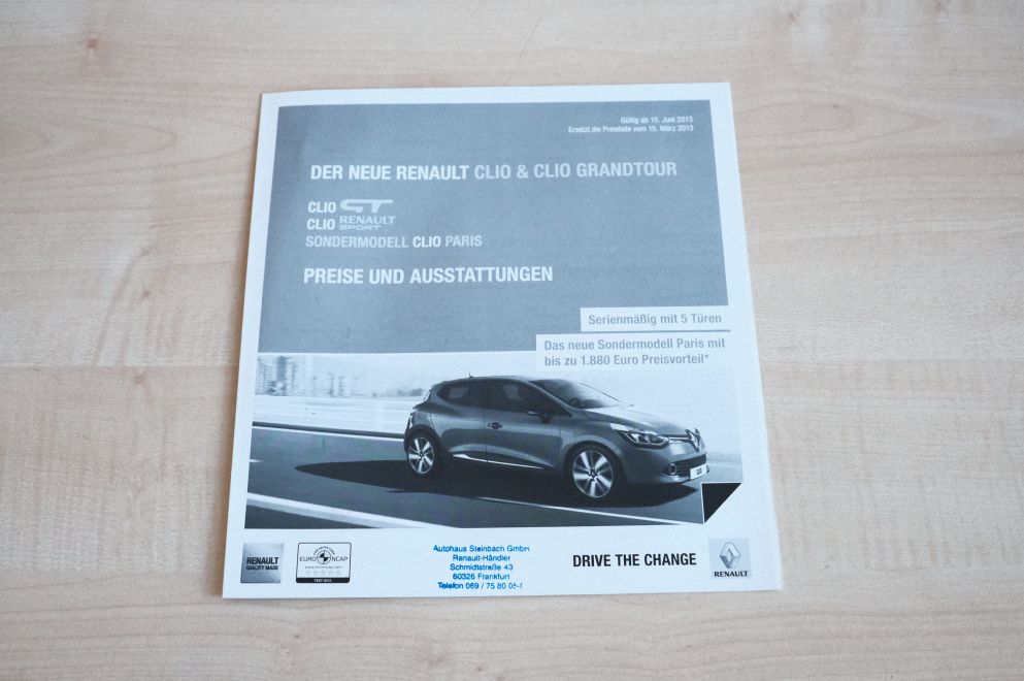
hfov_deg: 53.2
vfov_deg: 36.8
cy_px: 340
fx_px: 1023
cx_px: 512
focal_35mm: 36
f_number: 5.6
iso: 6400
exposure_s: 1/250
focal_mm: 24.3
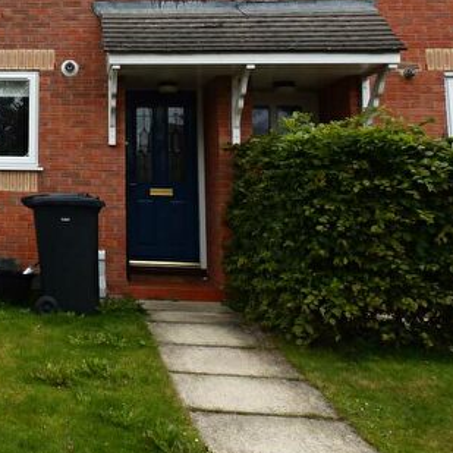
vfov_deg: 37.1
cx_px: -22
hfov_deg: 34.2
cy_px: 97
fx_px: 651
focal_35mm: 44
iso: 80
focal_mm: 4
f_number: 4.5
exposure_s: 1/200
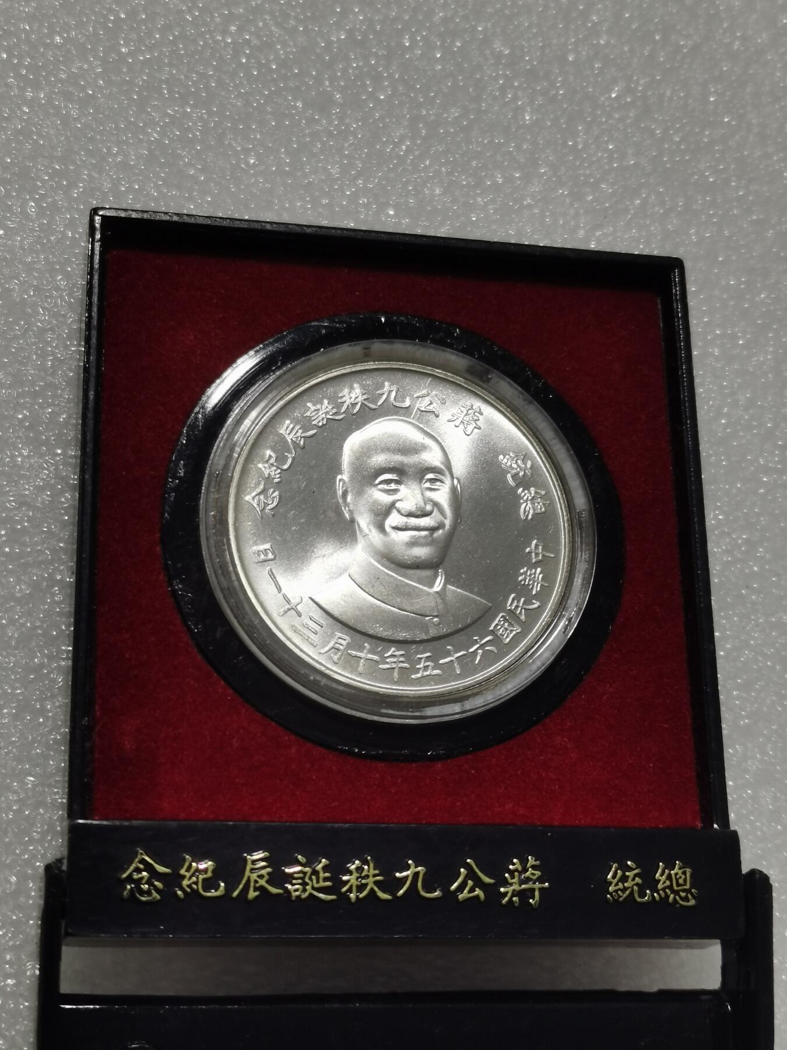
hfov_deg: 26.1
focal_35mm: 56
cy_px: 525
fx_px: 1698
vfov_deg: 34.3
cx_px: 394
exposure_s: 1/115
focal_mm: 5.58
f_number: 1.8
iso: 50
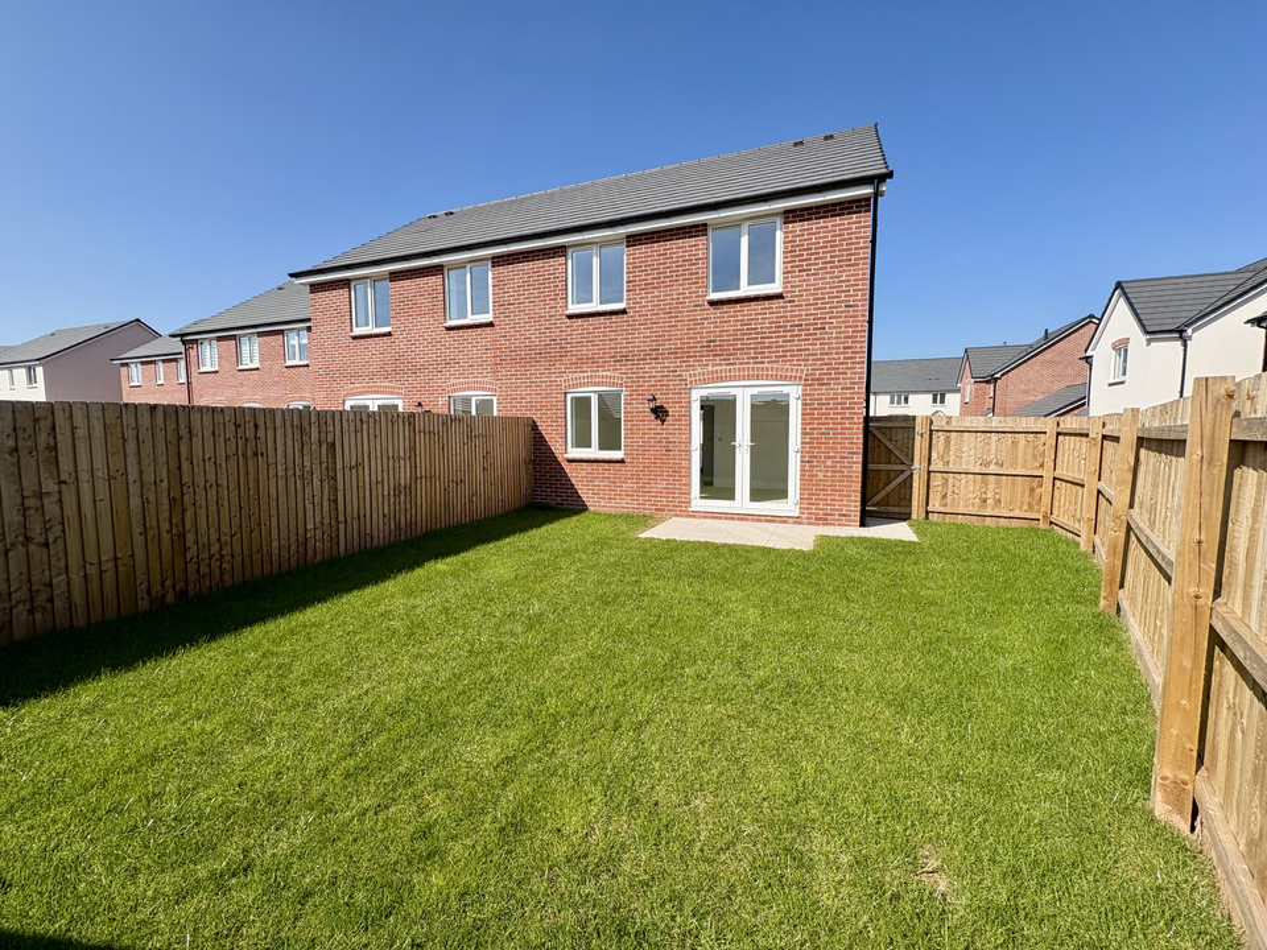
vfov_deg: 85.7
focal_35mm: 14
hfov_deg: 102.1
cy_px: 475
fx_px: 512
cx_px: 634
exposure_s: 1/1927
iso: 50
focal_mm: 2.22
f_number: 2.2
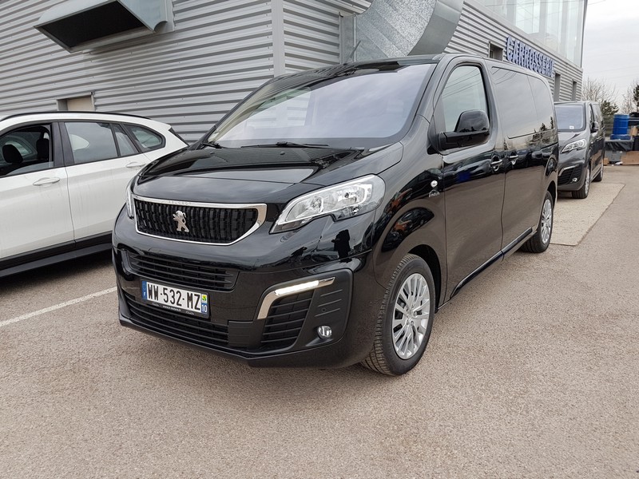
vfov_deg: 53.1
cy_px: 240
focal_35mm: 26
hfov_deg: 67.3
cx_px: 320
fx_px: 480
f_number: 1.7
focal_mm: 4.2
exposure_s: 1/125
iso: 40
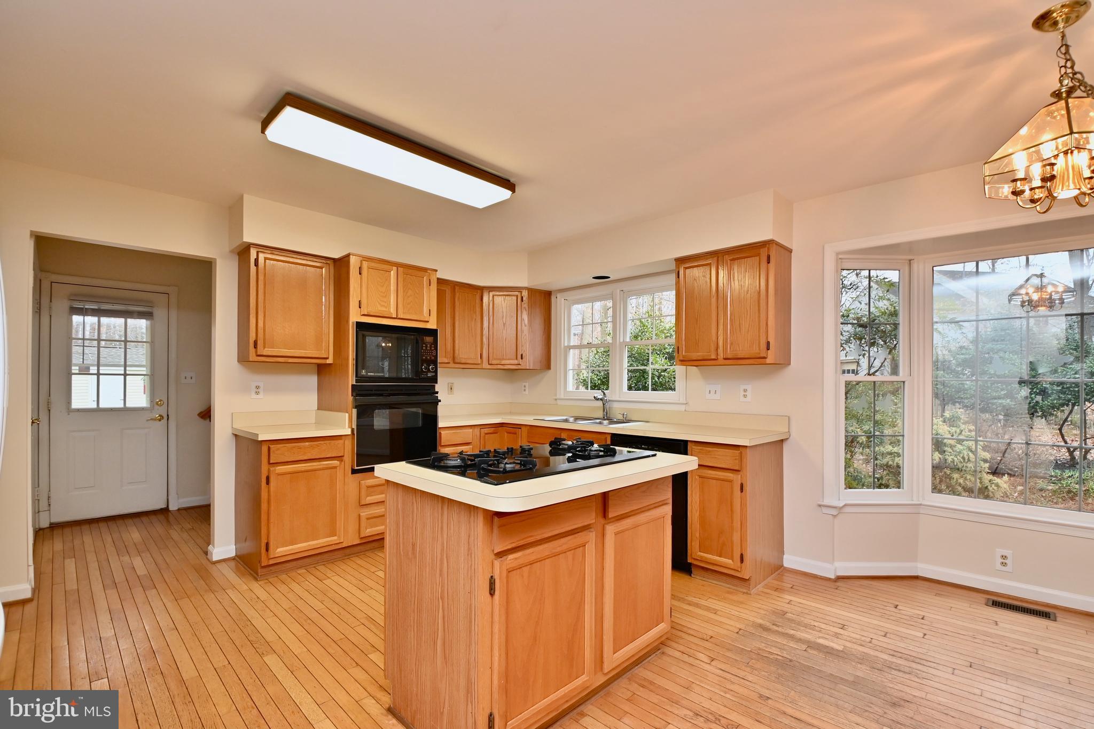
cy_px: 364
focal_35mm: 15
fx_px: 456
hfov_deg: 100.4
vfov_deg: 77.3
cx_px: 547
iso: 200
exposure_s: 1/15
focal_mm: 10
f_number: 7.1
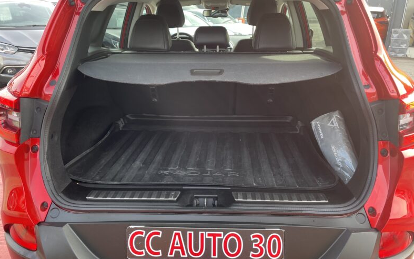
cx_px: 208
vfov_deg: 44.5
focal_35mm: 28
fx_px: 316
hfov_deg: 66.5
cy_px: 132
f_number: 1.6
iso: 50
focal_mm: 4.2
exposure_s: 1/121
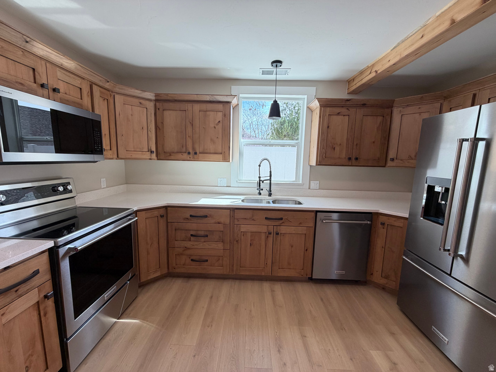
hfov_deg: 102.1
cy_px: 186
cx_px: 248
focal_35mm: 14
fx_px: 201
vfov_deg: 85.7
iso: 100
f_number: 2.2
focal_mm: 2.22
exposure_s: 1/120
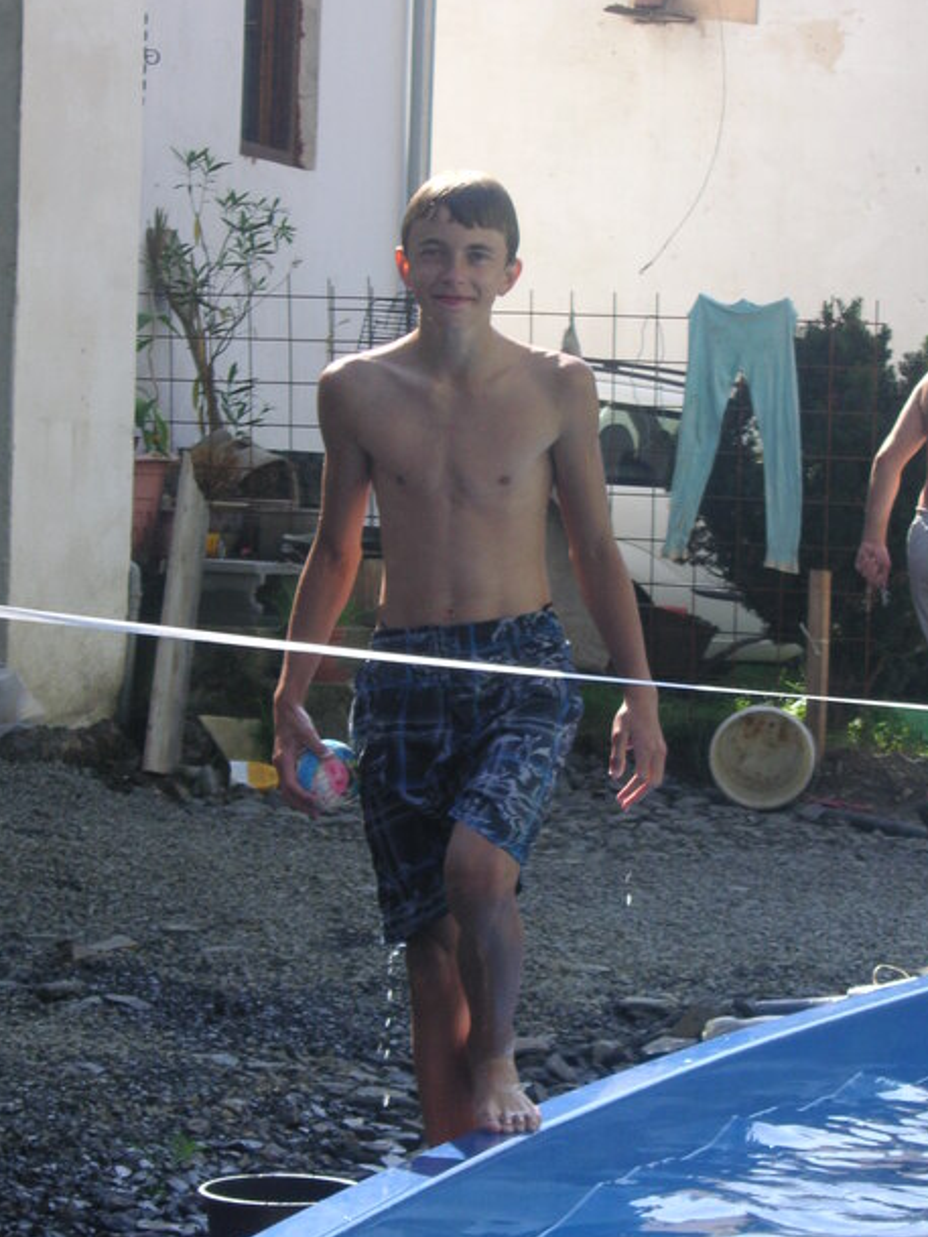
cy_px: 723
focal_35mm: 138
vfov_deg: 14.3
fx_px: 4931
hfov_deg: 10.8
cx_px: 512
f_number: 5
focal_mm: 17.1
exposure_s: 1/180
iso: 50
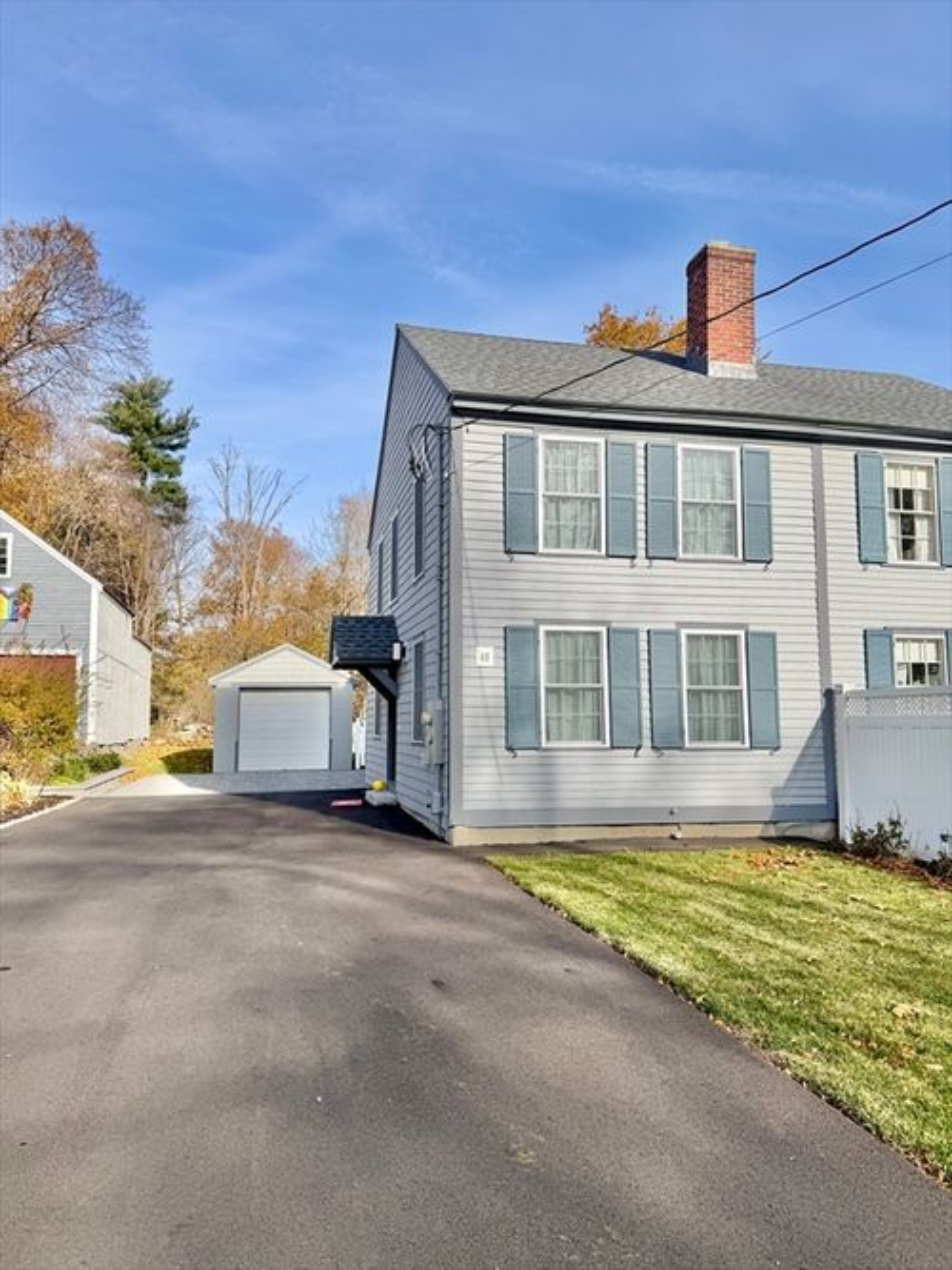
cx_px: 476
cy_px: 635
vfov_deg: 71.6
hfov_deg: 56.8
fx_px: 880
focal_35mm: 24
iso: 80
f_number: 1.78
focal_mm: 6.76
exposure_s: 1/4405
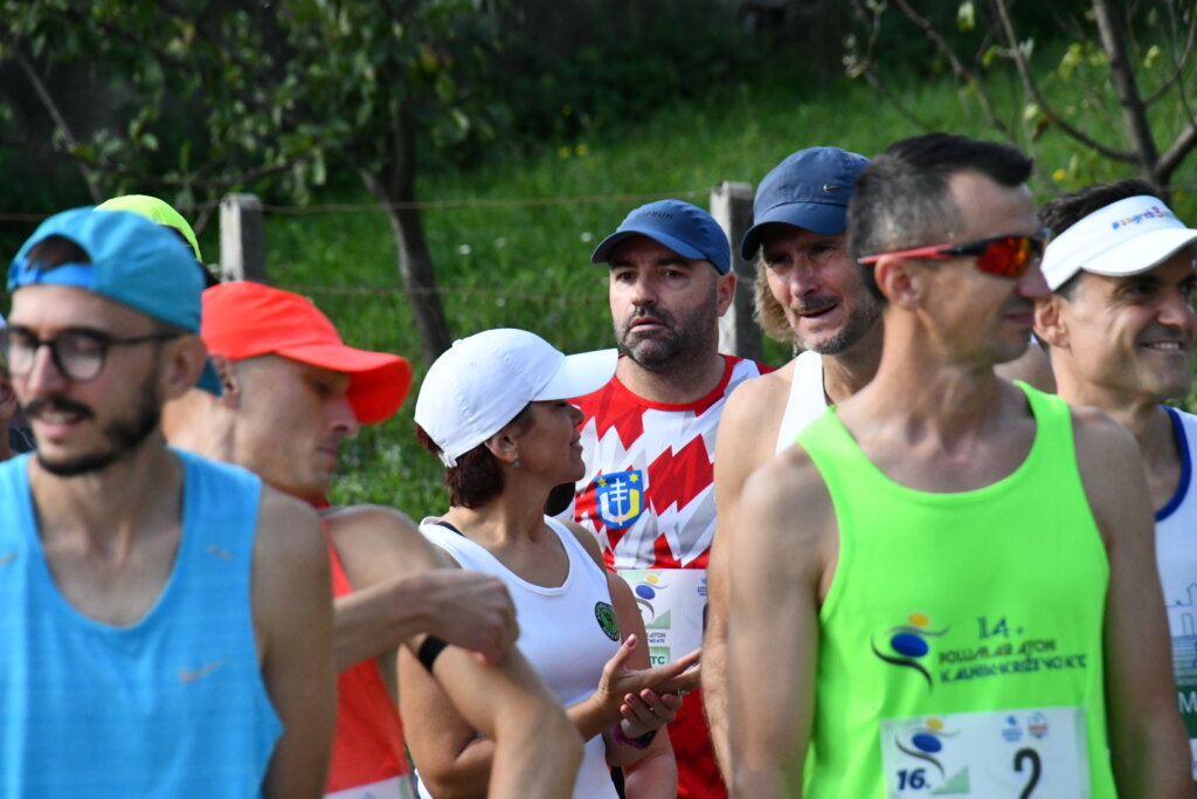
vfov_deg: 3.7
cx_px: 598
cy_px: 400
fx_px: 12470
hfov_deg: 5.5
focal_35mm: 375
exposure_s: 1/4000
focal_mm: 250
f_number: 8
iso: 3200
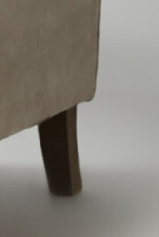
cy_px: -223
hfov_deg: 5.8
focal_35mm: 226
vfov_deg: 8.7
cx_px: -247
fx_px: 1495
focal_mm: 38
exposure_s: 1/125
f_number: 5.6
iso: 400
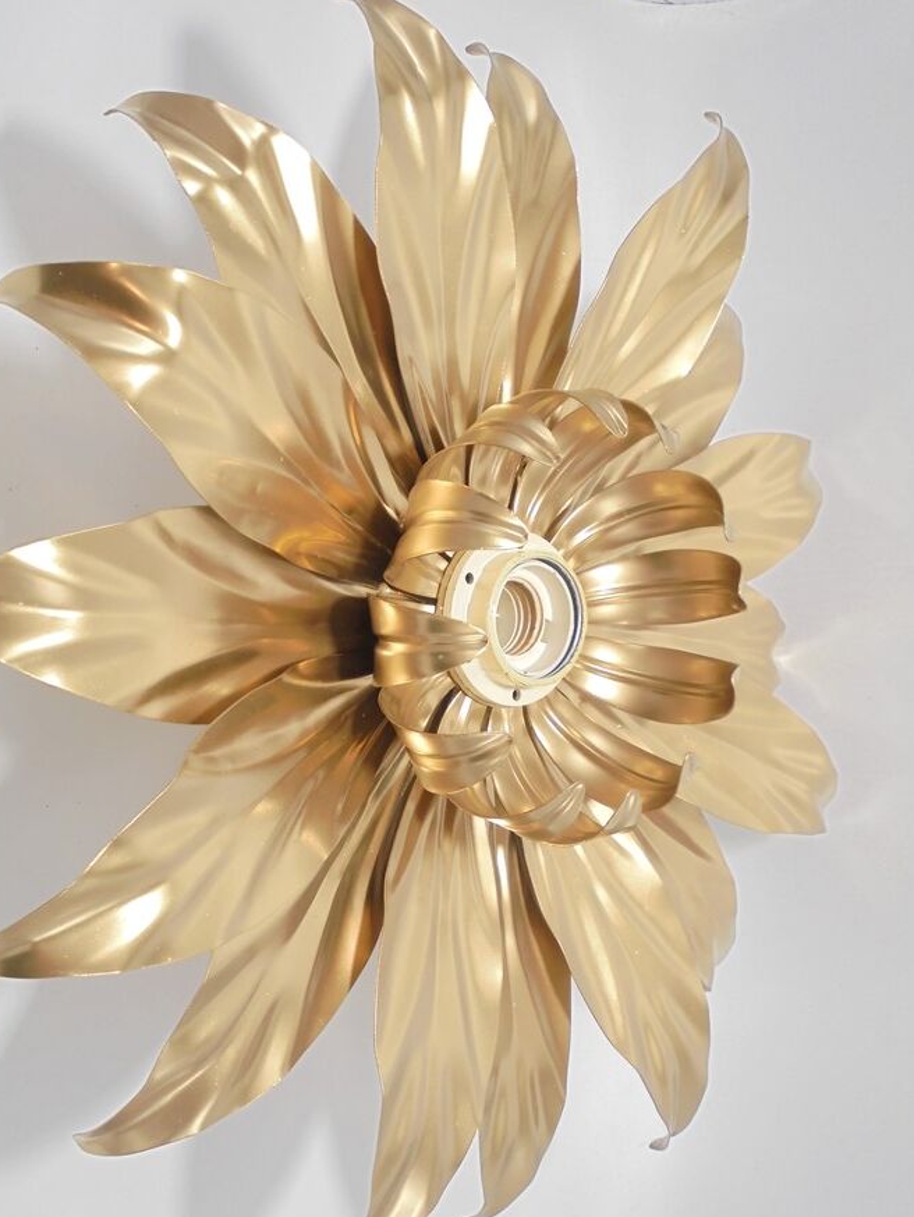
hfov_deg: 40.7
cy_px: 615
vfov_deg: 52.6
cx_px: 454
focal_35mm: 35
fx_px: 1232
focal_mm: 6.1
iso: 250
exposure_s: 1/30
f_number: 4
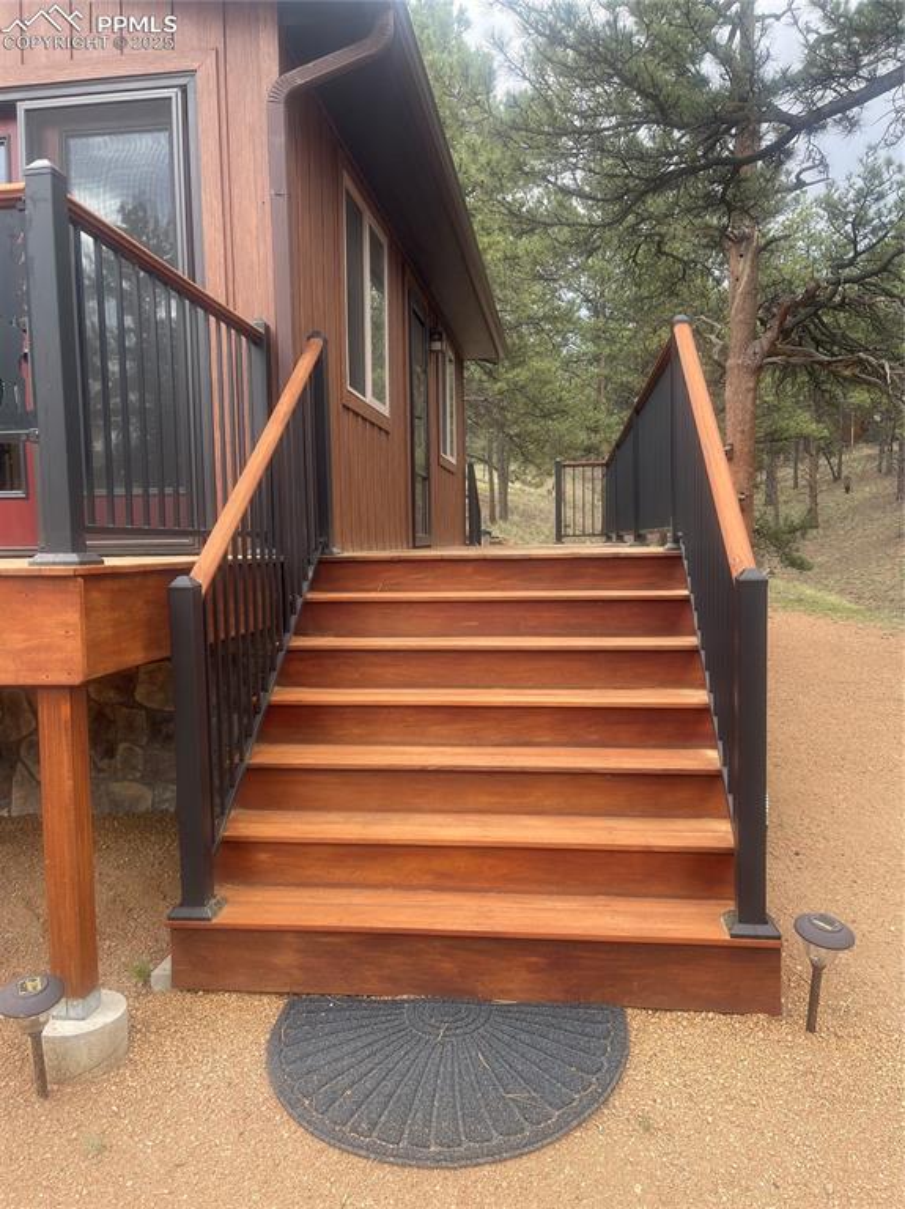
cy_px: 604
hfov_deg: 54.8
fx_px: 872
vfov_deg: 69.4
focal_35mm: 25
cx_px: 452
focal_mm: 5.1
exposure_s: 1/480
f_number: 1.6
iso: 32
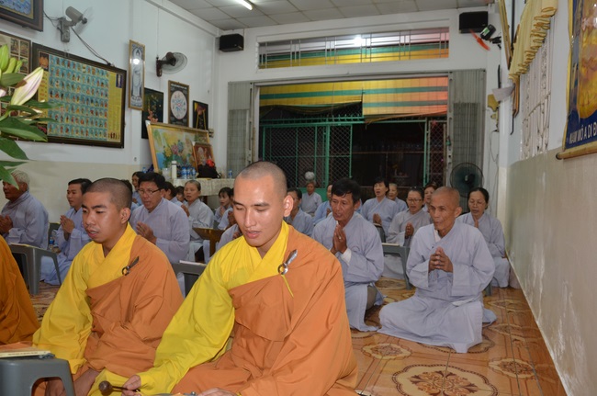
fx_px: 447
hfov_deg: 67.5
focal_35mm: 27
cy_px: 198
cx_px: 298
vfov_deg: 47.8
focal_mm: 18
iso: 640
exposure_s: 1/60
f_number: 4.5
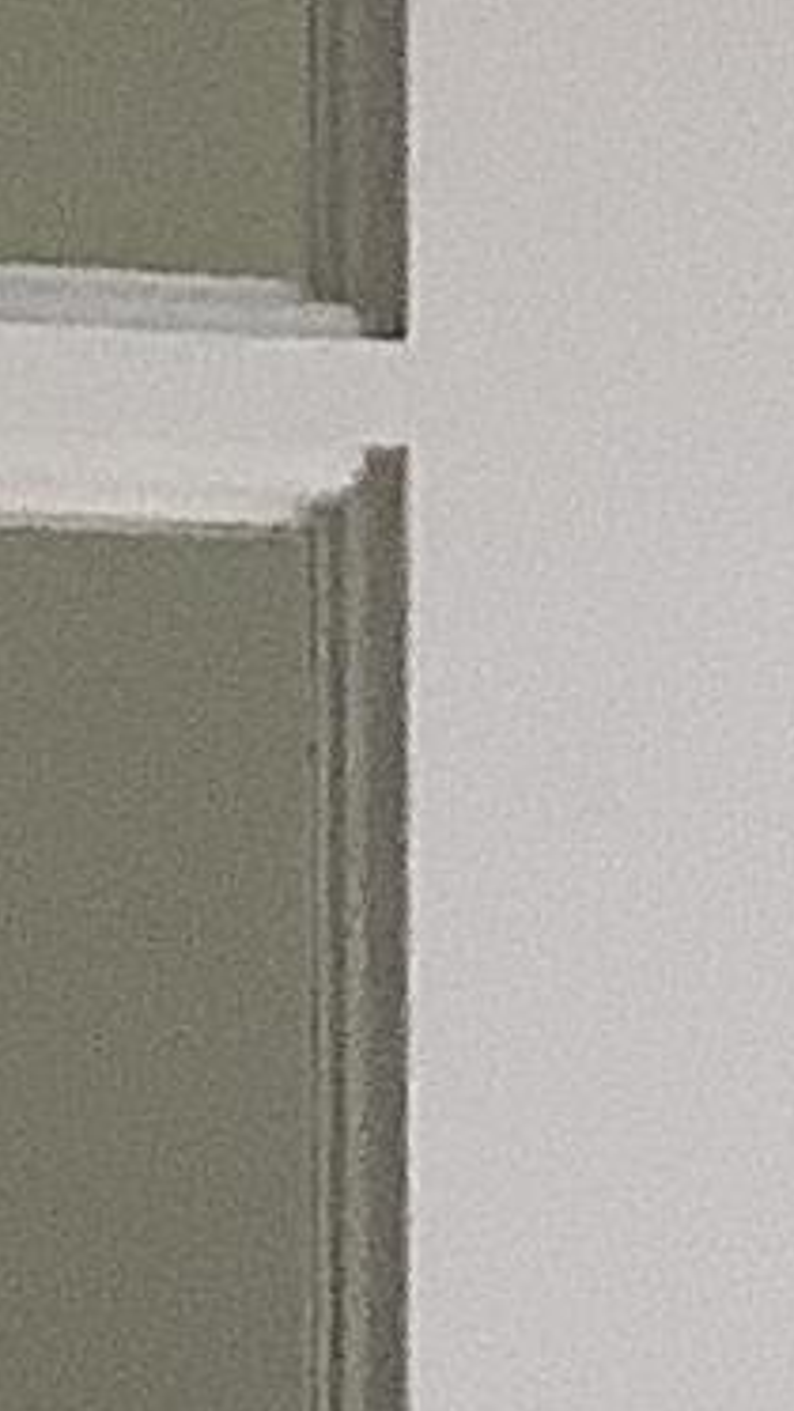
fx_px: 10174
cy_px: 2497
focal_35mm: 272
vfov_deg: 7.7
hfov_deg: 4.5
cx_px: 1010
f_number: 2.4
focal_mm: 3.3
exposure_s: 1/100
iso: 64
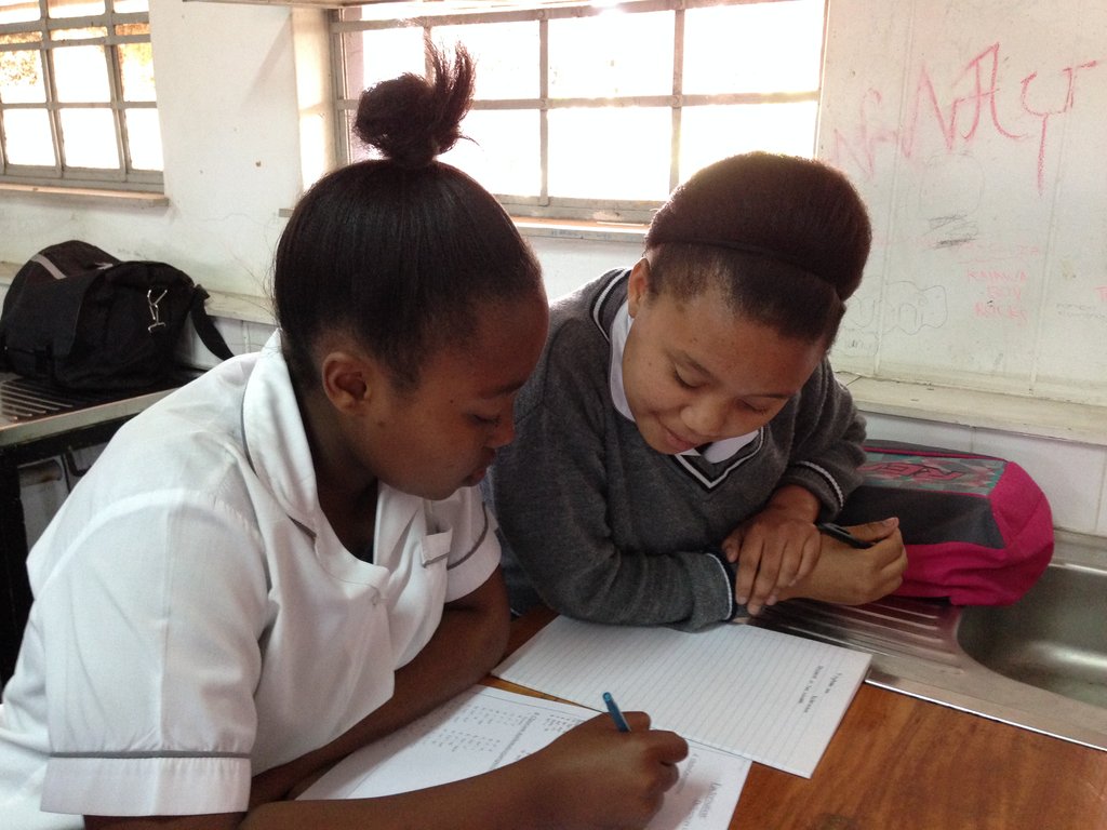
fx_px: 1055
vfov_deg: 42.9
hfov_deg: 55.4
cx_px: 554
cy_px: 415
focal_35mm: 33
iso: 250
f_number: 2.4
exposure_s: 1/20
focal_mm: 4.12
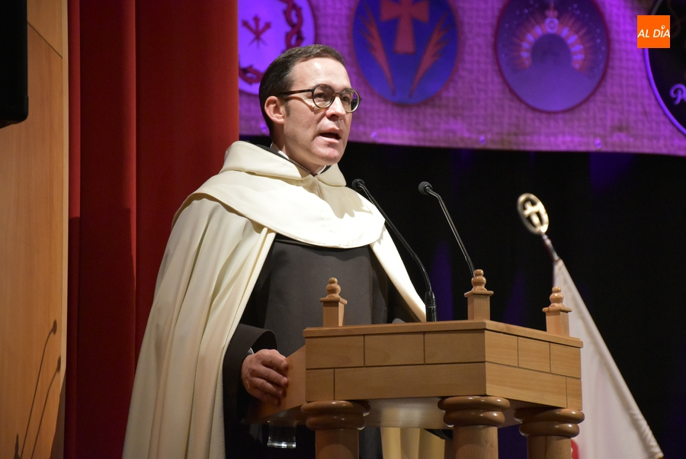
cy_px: 230
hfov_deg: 13.7
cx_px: 343
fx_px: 2861
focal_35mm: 150
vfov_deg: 9.2
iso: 4000
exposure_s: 1/125
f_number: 5.6
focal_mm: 100
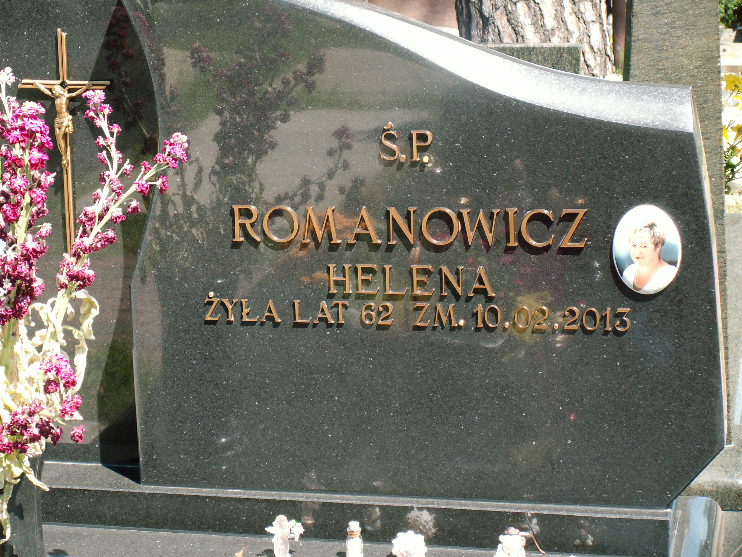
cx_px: 365
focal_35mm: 90
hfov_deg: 21.8
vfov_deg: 16.4
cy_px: 276
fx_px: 1929
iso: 50
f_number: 3.5
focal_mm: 14.36
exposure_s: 1/160
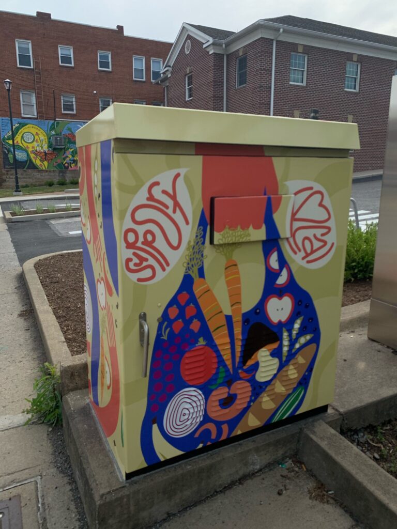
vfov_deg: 67.3
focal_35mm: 26
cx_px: 198
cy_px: 264
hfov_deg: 53.1
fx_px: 398
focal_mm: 4.25
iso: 25
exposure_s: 1/3788
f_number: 1.8
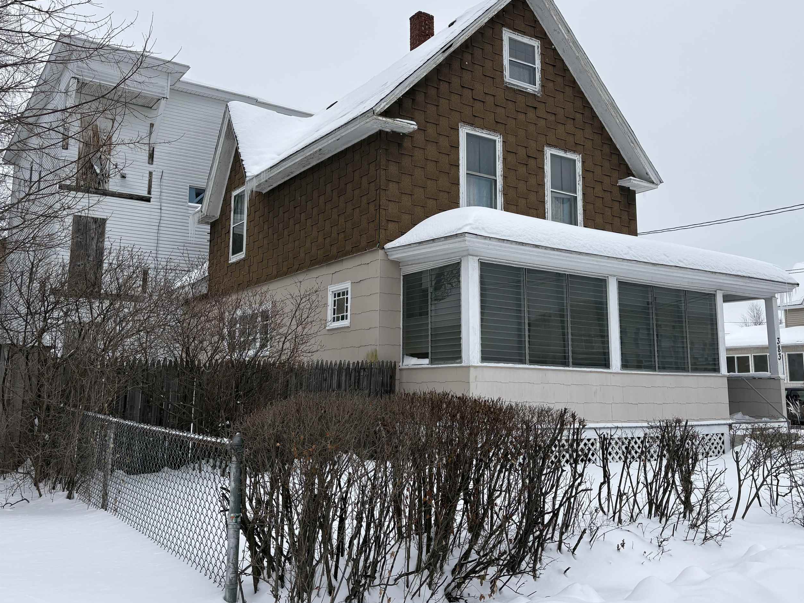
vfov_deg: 44.1
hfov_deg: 56.8
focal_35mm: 32
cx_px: 432
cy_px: 267
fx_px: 743
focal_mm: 5.96
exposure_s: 1/2364
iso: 50
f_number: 1.6
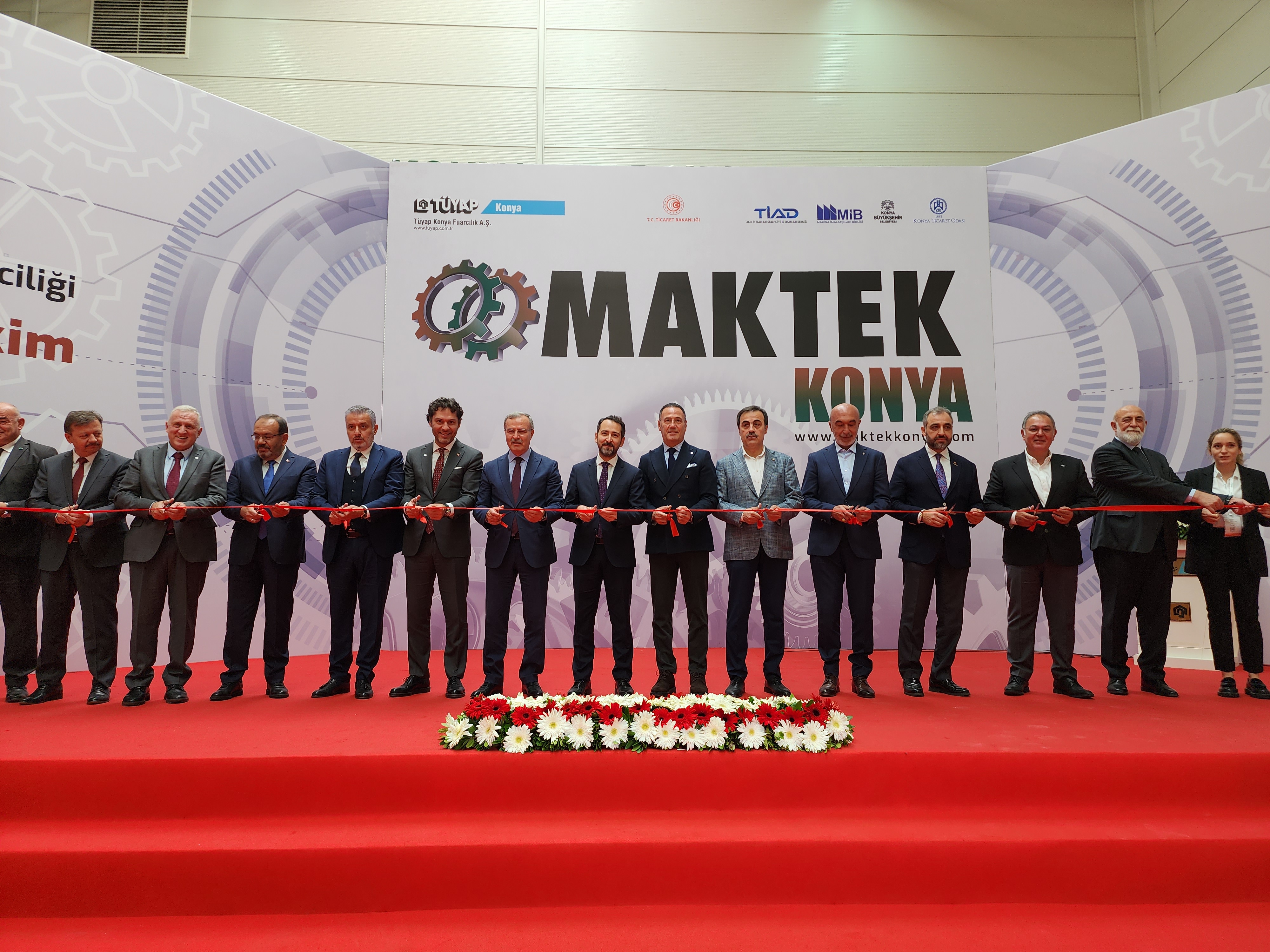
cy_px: 476
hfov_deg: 73.9
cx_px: 635
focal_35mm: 23
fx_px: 844
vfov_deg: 58.9
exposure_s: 1/100
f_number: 1.8
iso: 50
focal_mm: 6.4
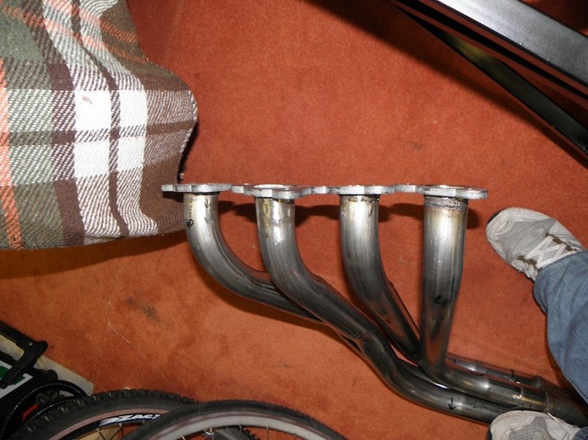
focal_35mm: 26
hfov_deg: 67.3
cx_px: 294
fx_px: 441
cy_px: 220
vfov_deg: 53.0
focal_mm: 4.6
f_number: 2.8
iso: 100
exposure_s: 1/30
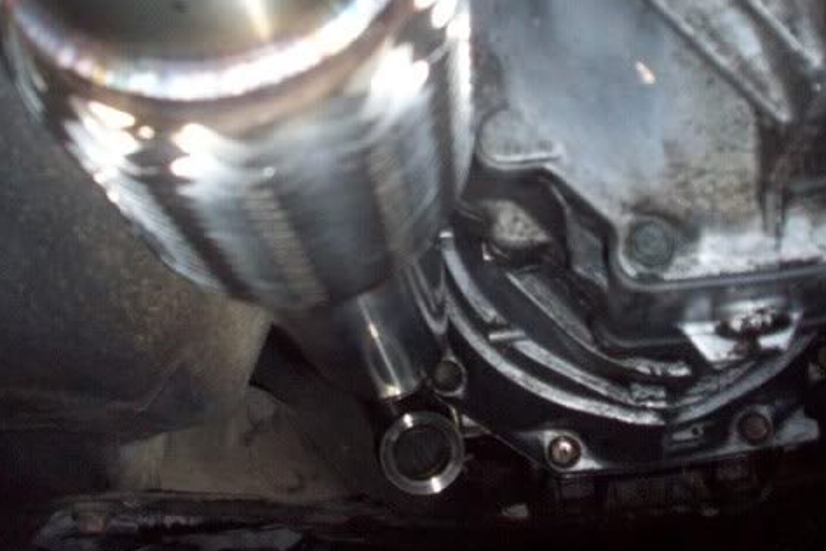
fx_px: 1193
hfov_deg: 38.2
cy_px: 98
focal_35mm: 52
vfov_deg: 25.5
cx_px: 413
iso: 200
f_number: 2.8
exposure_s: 1/64
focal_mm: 6.2
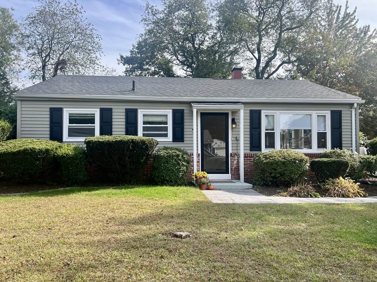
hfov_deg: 67.3
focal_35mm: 26
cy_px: 141
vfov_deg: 53.1
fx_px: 283
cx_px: 188
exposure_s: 1/1295
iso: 50
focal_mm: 5.7
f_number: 1.5
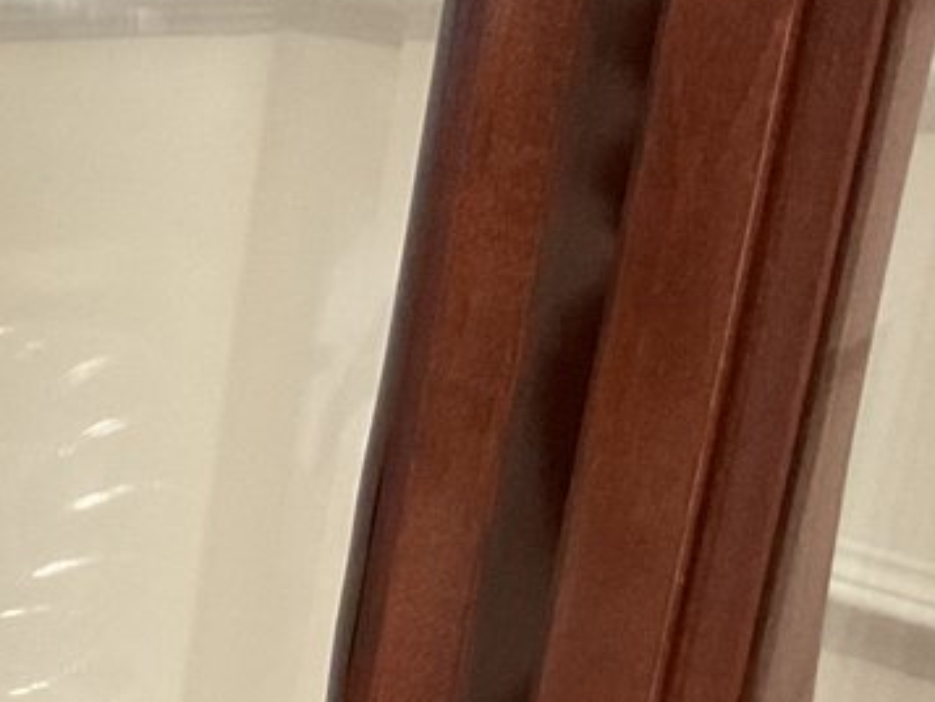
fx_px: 3323
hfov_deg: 14.8
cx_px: -517
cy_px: 1154
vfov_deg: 11.4
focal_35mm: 123
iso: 320
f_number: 1.8
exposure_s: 1/40
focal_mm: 3
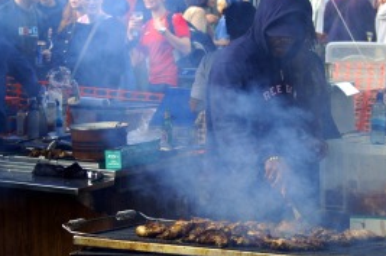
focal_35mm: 169
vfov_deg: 8.1
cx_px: 280
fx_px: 1806
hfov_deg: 12.2
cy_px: 125
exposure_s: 1/100
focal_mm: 75
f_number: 5
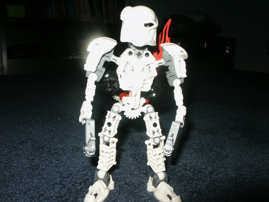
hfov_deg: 52.6
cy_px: 101
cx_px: 134
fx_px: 272
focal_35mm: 35
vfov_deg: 40.7
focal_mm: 7.18
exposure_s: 1/45
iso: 200
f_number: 6.7
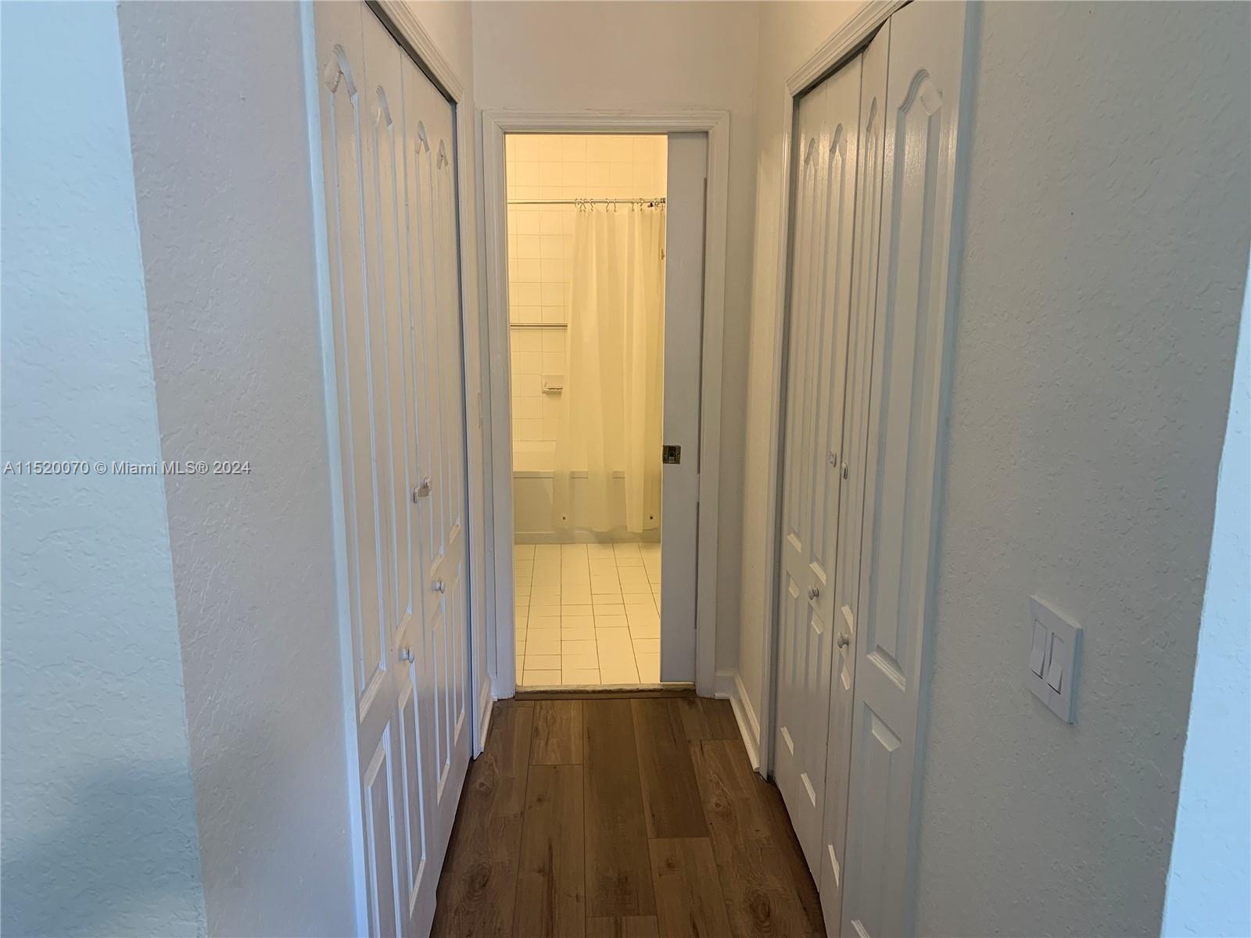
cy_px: 469
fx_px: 940
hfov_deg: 67.3
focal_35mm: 26
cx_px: 626
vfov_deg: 53.1
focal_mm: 4.25
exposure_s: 1/60
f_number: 1.8
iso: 80
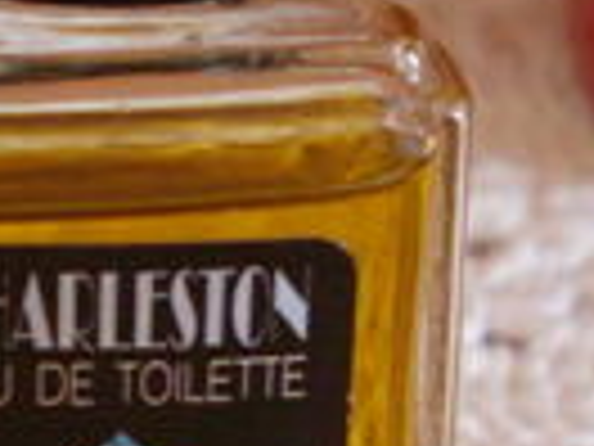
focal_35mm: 138
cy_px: 383
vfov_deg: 10.7
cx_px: 130
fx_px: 2368
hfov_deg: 14.2
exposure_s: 1/10
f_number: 2.8
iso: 200
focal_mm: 6.3
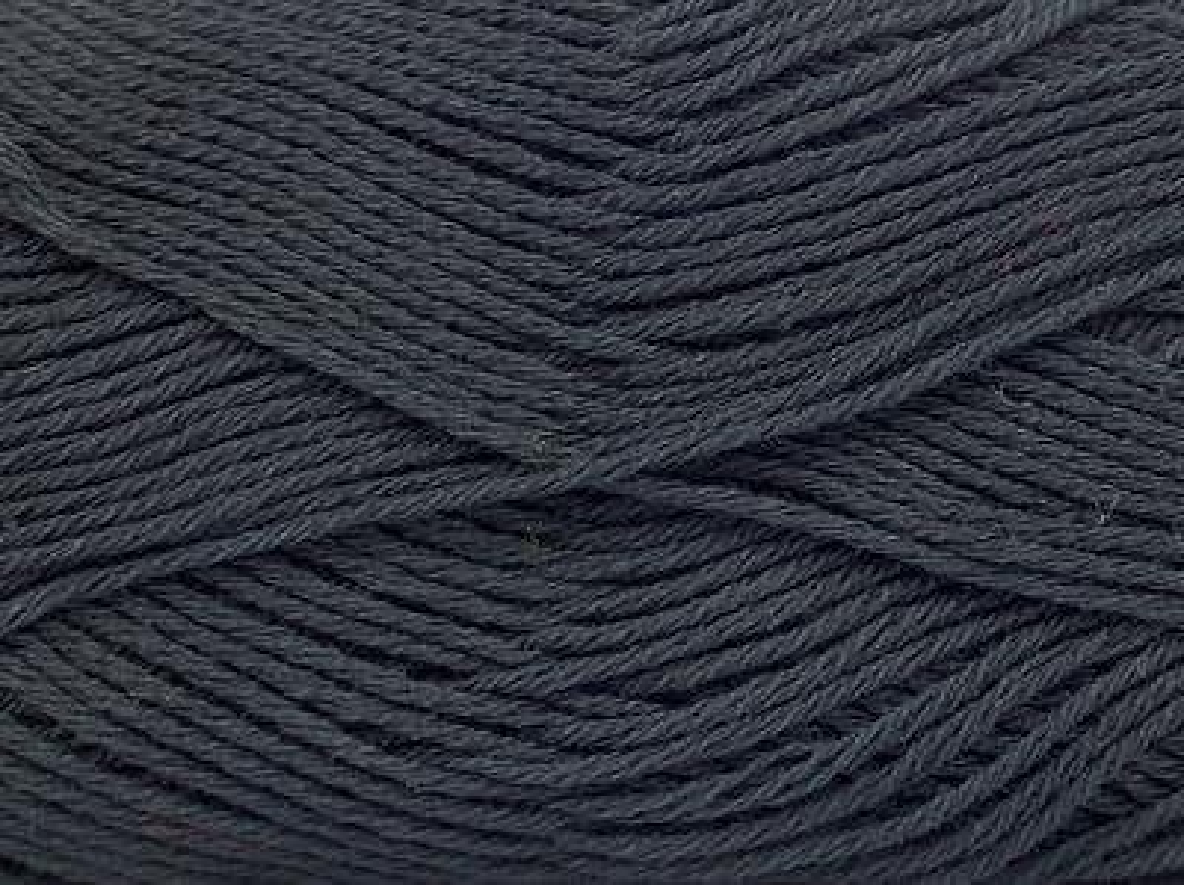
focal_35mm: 116
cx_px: 592
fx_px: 3963
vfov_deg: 12.7
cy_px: 442
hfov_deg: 17.0
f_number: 3
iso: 100
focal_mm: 23.76
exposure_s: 1/3.51
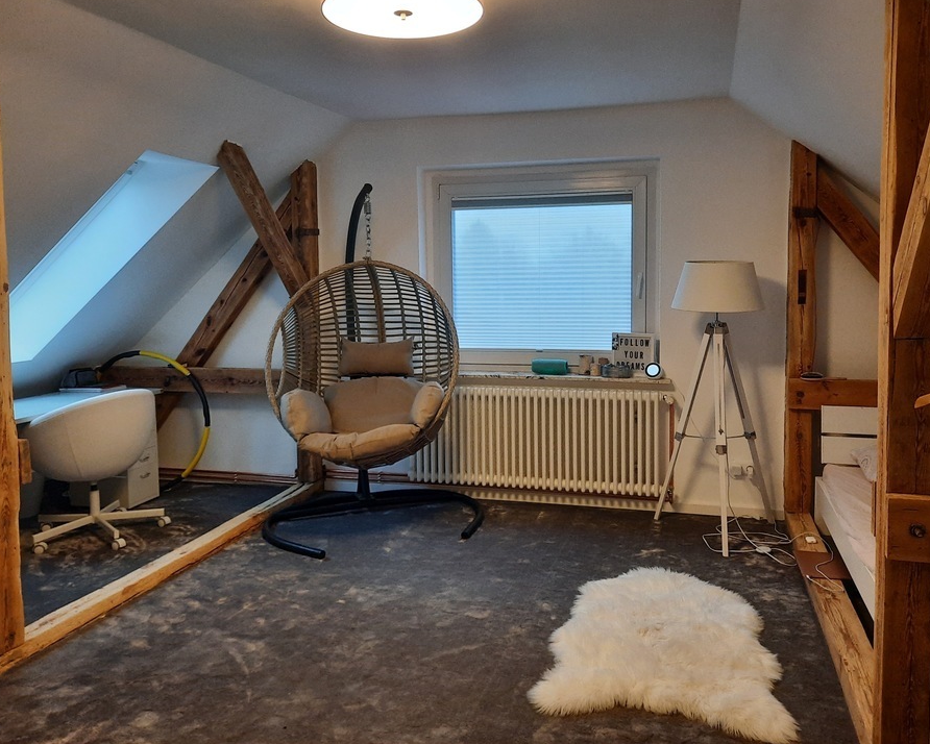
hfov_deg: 62.2
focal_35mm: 28
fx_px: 771
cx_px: 485
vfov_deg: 51.5
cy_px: 345
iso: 320
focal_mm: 4.6
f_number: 2
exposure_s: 1/50
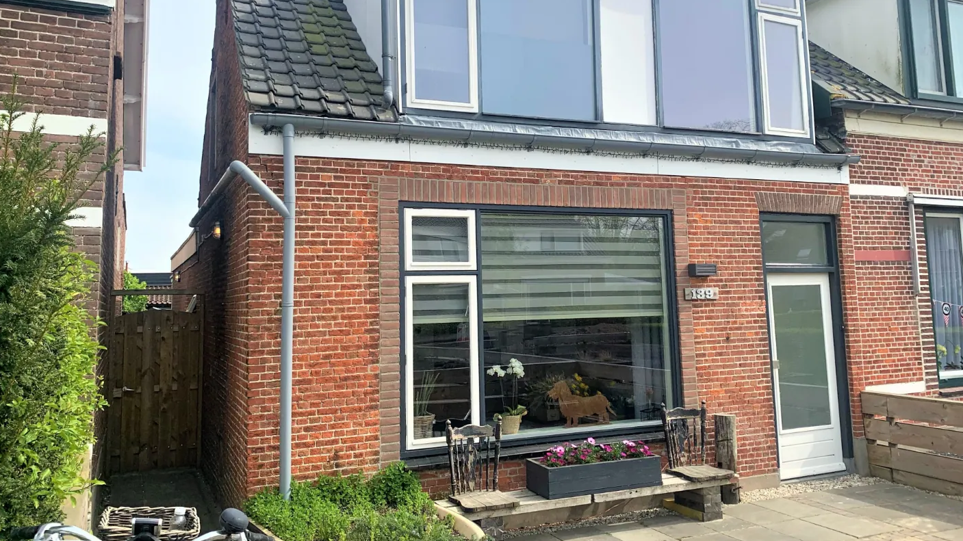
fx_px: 740
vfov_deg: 40.0
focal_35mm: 29
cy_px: 219
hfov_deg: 66.1
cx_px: 489
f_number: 1.8
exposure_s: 1/1779
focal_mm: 4.25
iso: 25
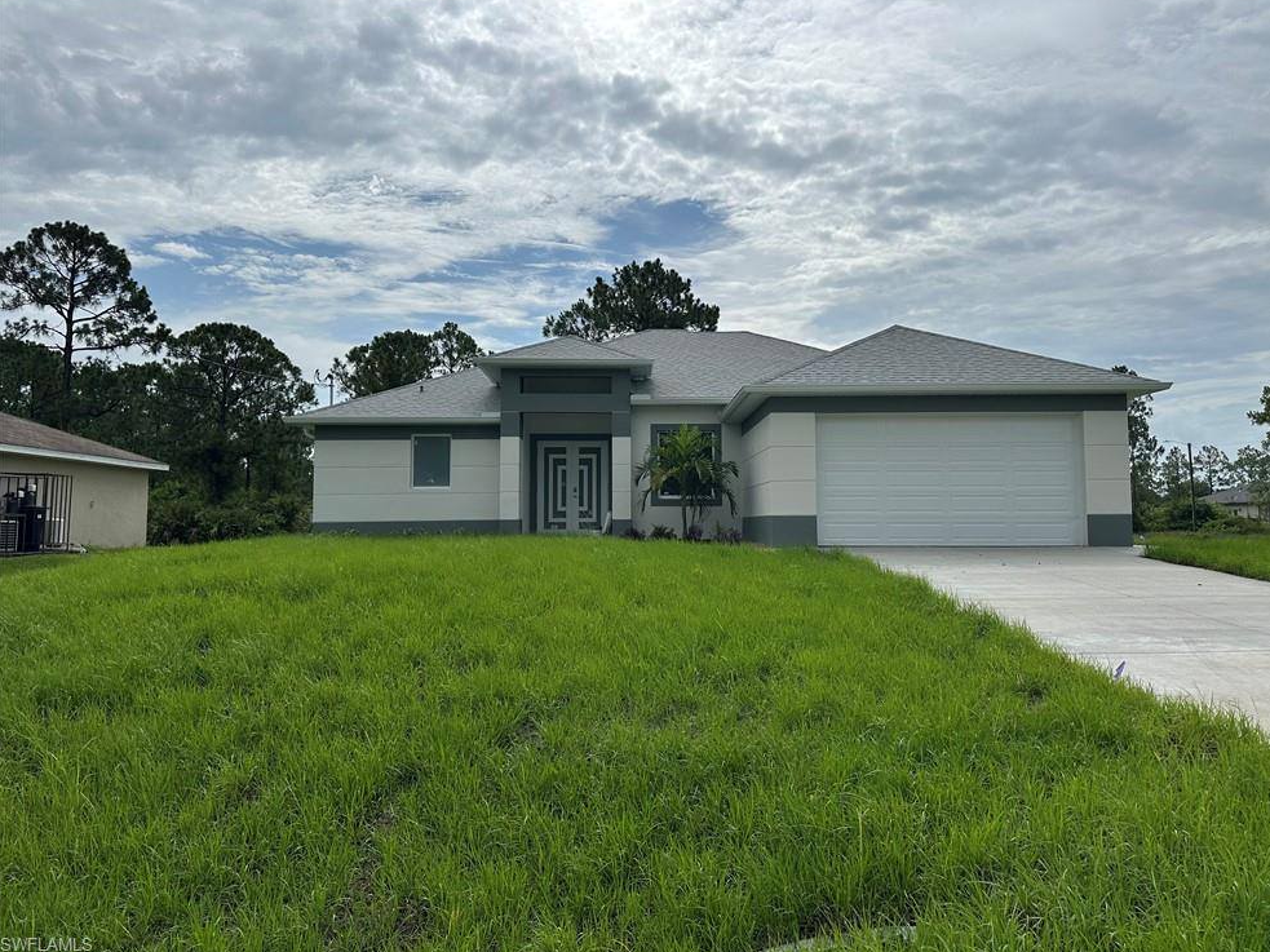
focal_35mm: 25
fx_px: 917
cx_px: 659
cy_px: 461
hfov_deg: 69.4
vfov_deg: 54.9
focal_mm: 6.86
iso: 80
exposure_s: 1/10753
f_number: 1.78
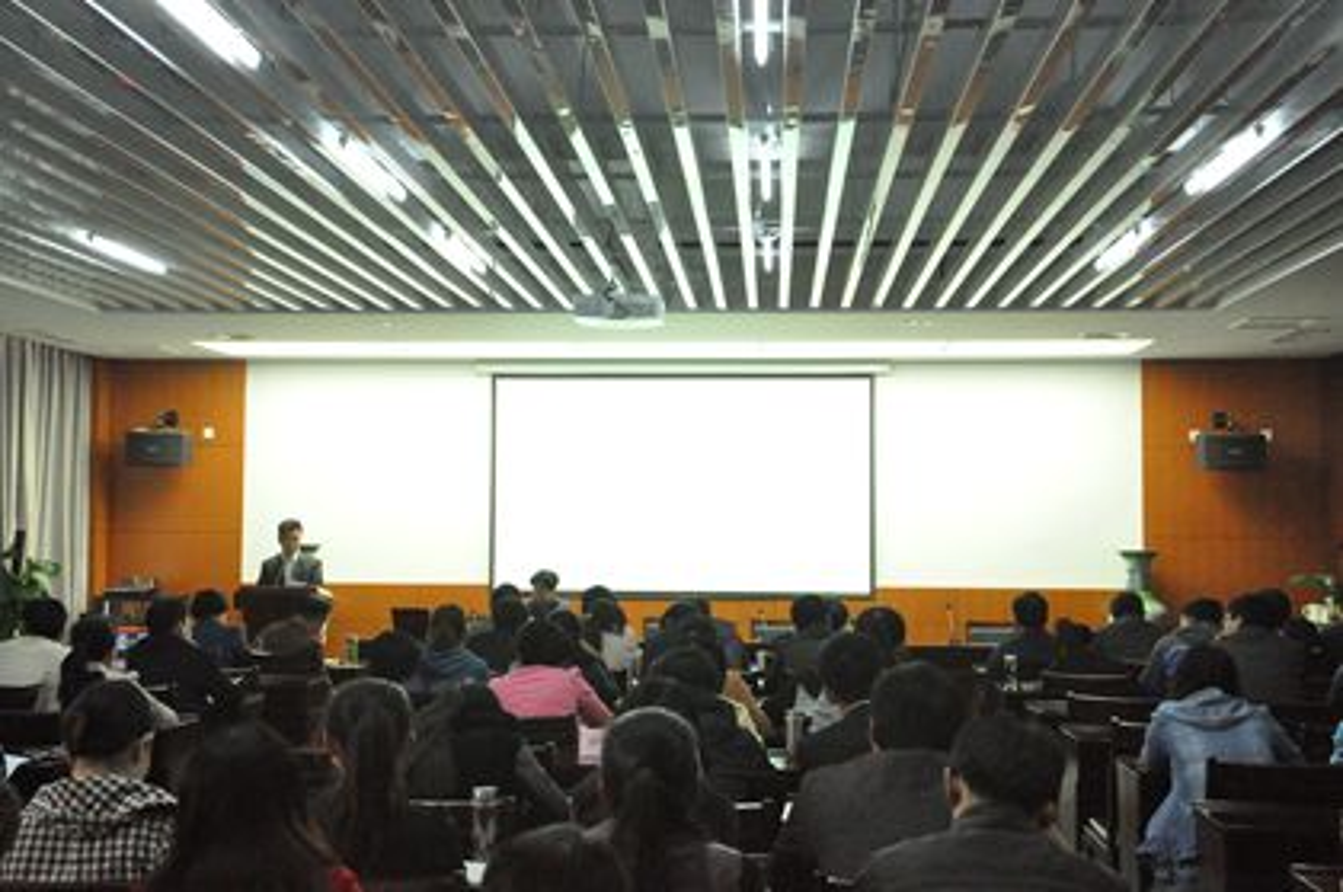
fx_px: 1900
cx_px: 672
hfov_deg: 38.9
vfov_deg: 26.4
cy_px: 446
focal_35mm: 51
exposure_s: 1/60
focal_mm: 34
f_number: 8
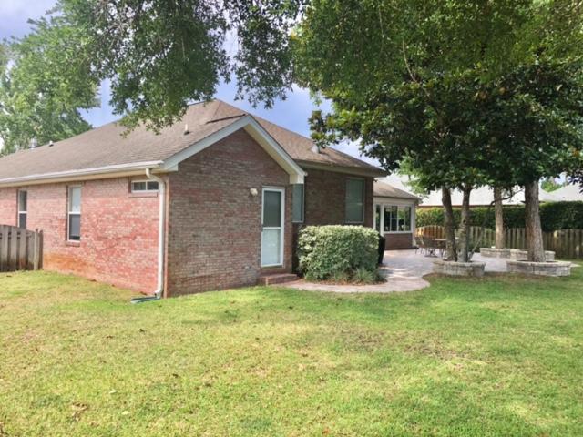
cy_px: 218
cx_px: 292
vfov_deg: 49.7
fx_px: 472
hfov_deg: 63.4
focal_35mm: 28
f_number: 1.8
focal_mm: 3.99
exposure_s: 1/571
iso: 20
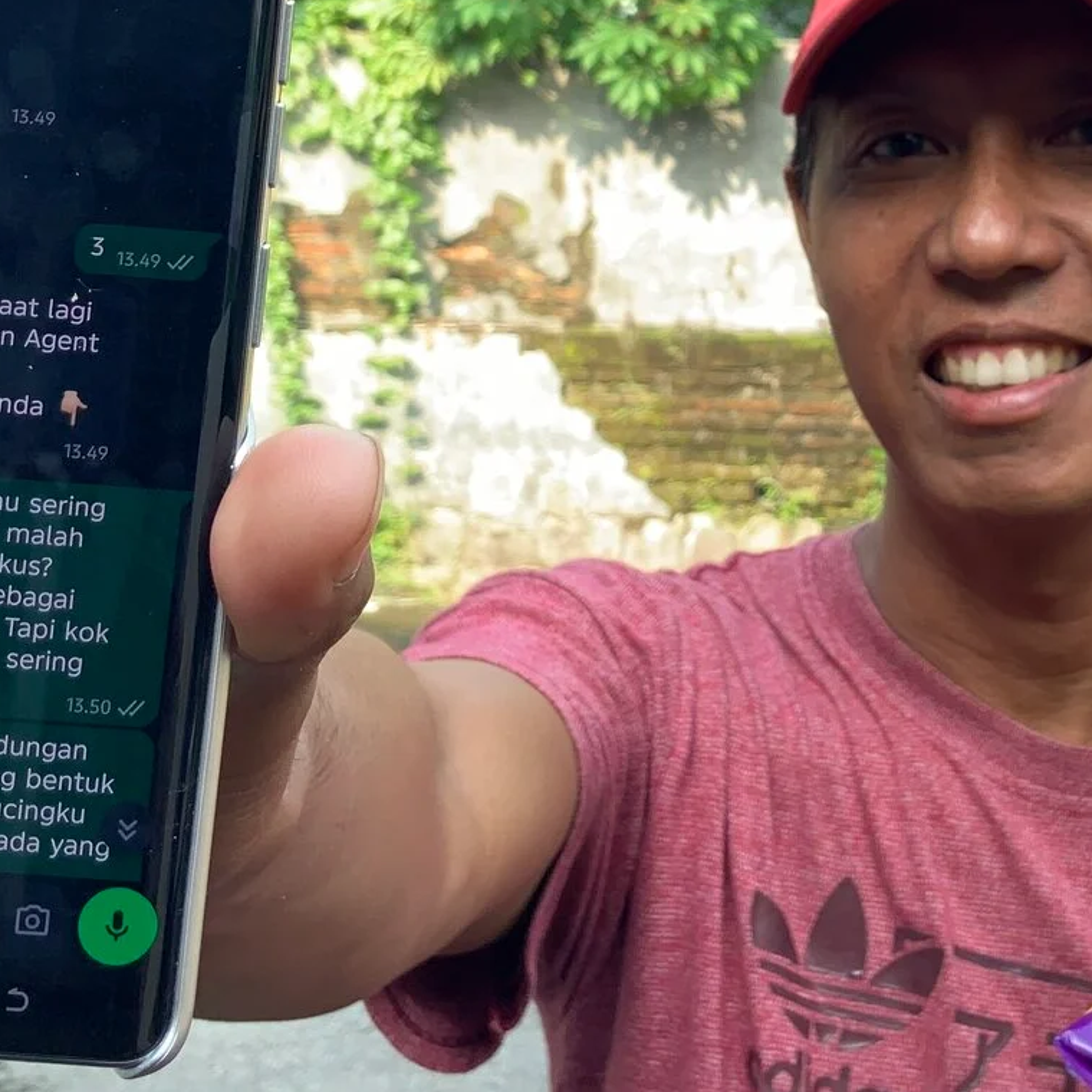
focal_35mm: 68
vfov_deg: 25.0
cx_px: 887
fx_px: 2427
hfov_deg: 24.9
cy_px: 241
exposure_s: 1/122
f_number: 1.8
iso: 16
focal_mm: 3
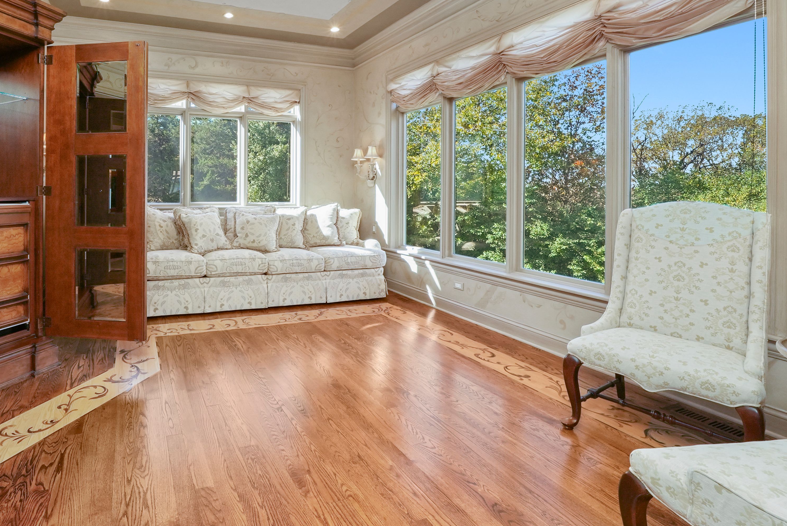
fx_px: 372
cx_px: 256
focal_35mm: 17
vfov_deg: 69.4
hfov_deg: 89.5
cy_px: 197
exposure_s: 1/6
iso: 2000
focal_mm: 12
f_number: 13
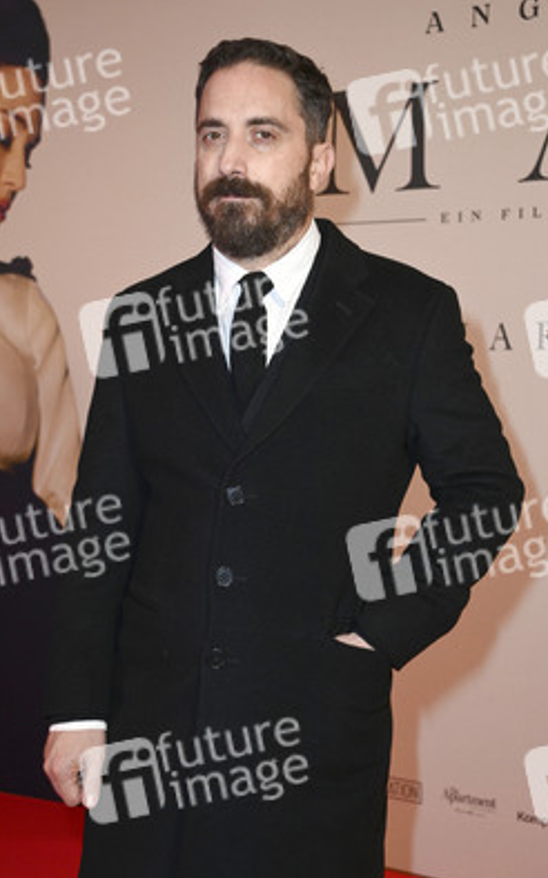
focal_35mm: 60
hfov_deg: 21.6
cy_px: 437
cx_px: 258
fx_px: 1435
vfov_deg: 34.0
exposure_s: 1/200
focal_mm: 58
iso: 800
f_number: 5.6
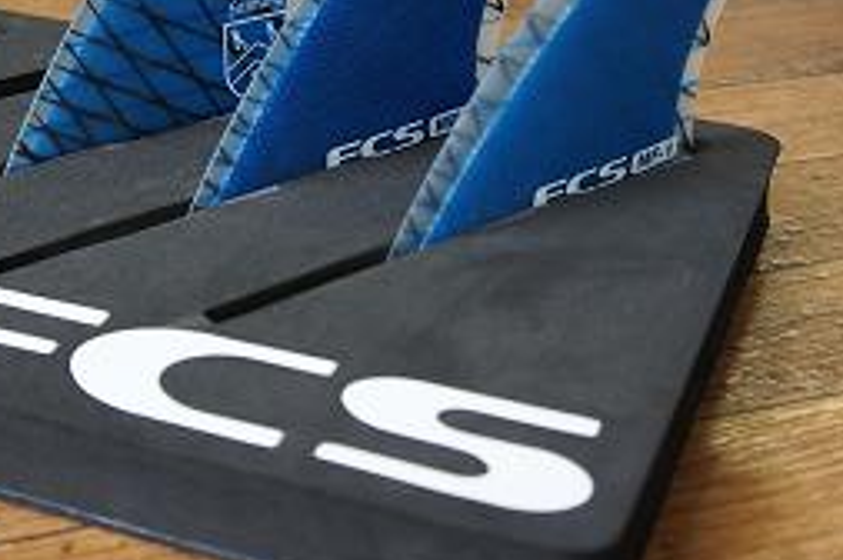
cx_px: 330
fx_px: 1563
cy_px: 137
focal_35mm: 67
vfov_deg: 20.1
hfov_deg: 30.1
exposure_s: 1/50
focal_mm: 27
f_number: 4
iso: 400
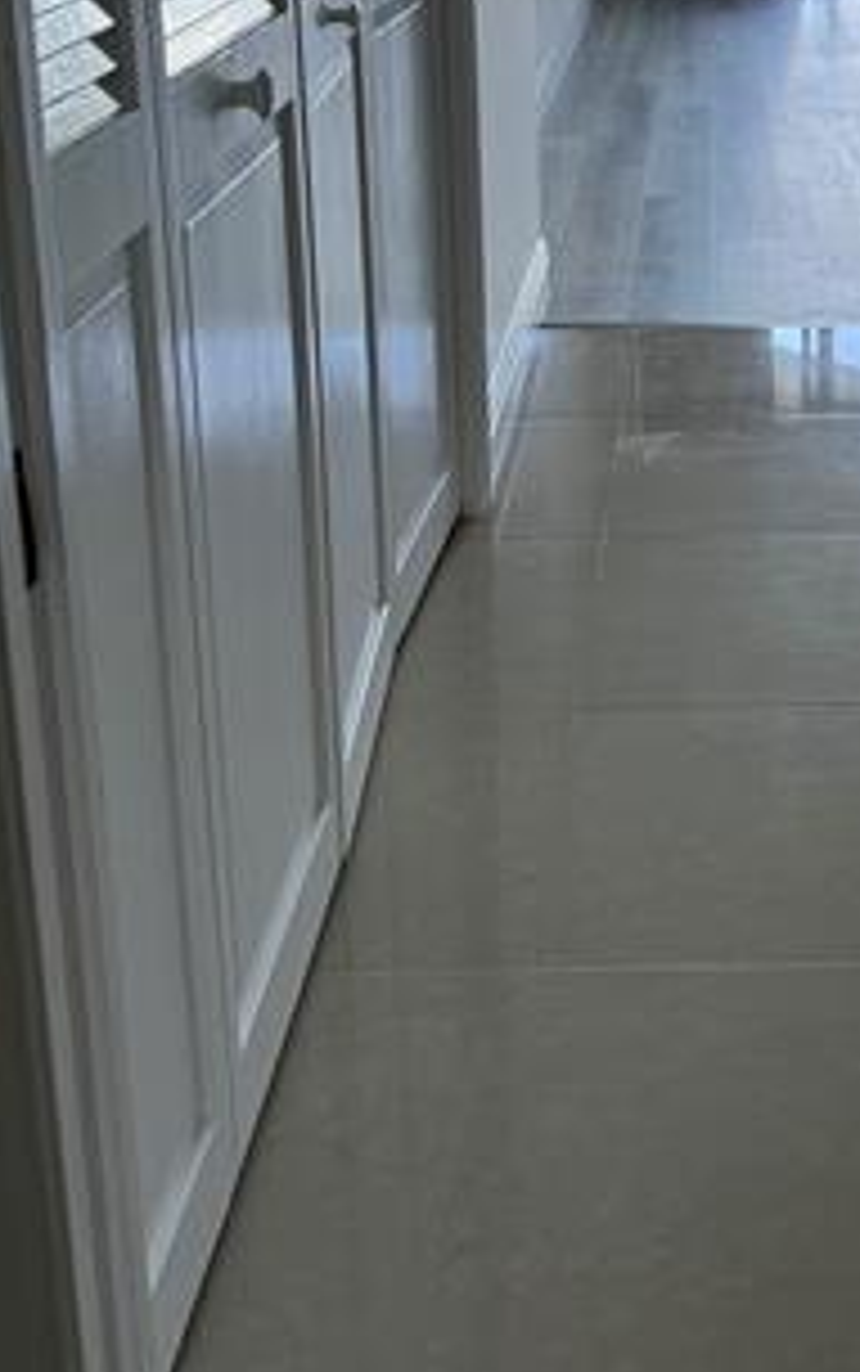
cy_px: 166
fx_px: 1872
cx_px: 792
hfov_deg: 25.0
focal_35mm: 50
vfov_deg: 37.9
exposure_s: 1/62
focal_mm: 6.76
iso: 200
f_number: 1.78
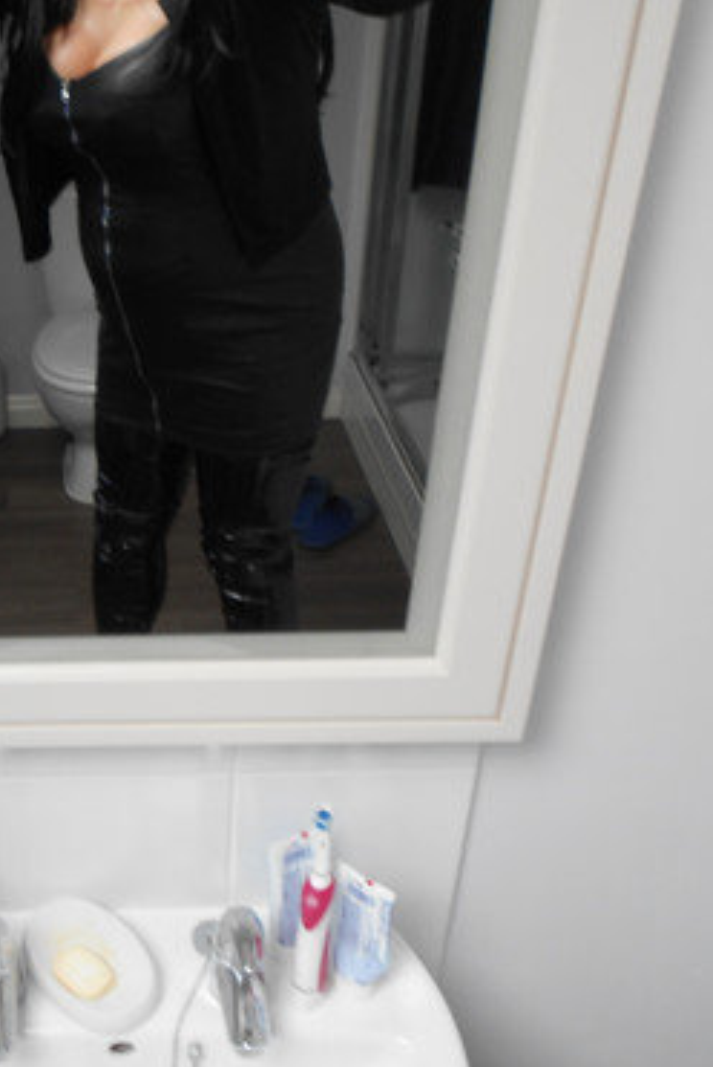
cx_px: 63
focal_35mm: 42
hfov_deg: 30.5
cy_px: 536
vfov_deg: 46.4
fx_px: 1245
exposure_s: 1/30
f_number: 3.4
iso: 110
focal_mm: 5.1
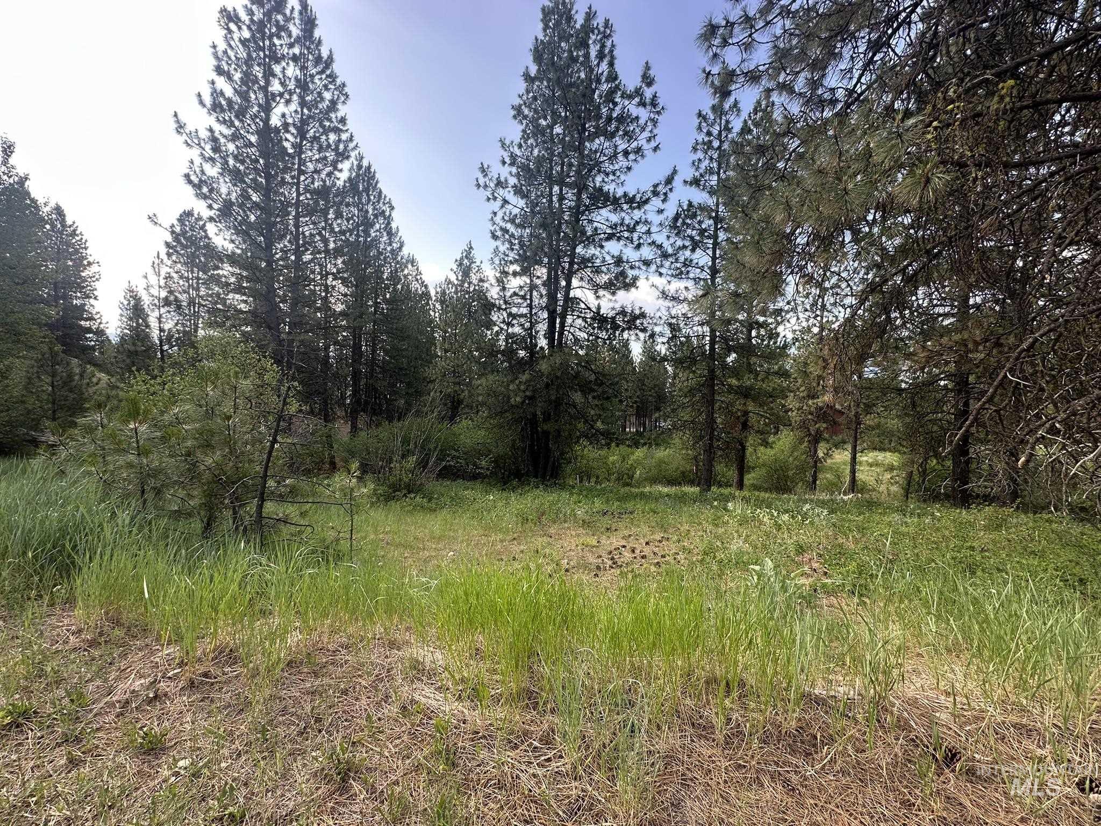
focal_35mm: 14
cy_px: 413
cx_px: 550
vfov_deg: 85.7
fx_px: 445
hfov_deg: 102.1
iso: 40
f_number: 2.2
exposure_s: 1/239
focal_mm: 2.22
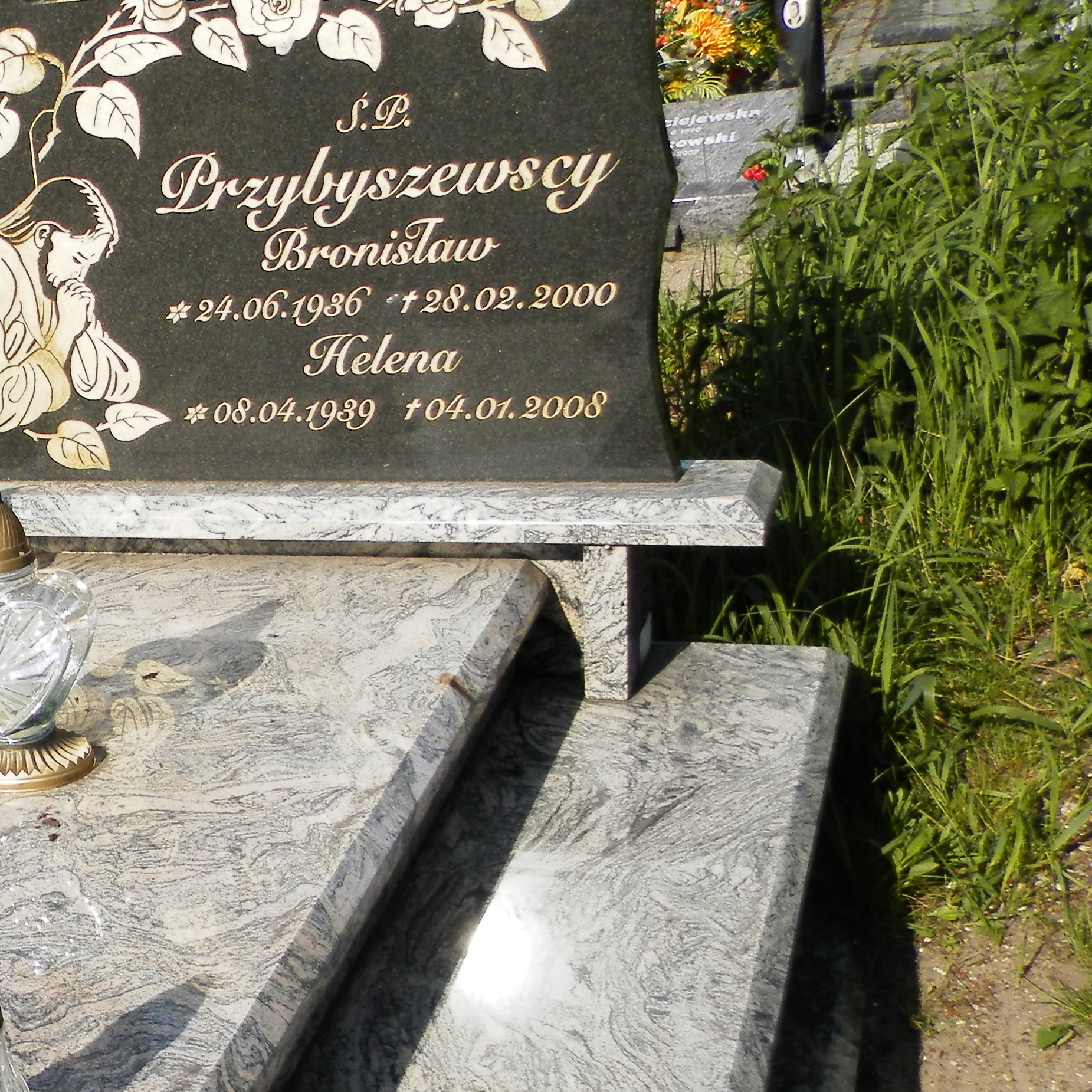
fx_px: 1963
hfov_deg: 28.3
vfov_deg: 30.8
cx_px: -102
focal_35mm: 55
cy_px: 743
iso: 80
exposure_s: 1/160
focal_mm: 4.5
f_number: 8.7
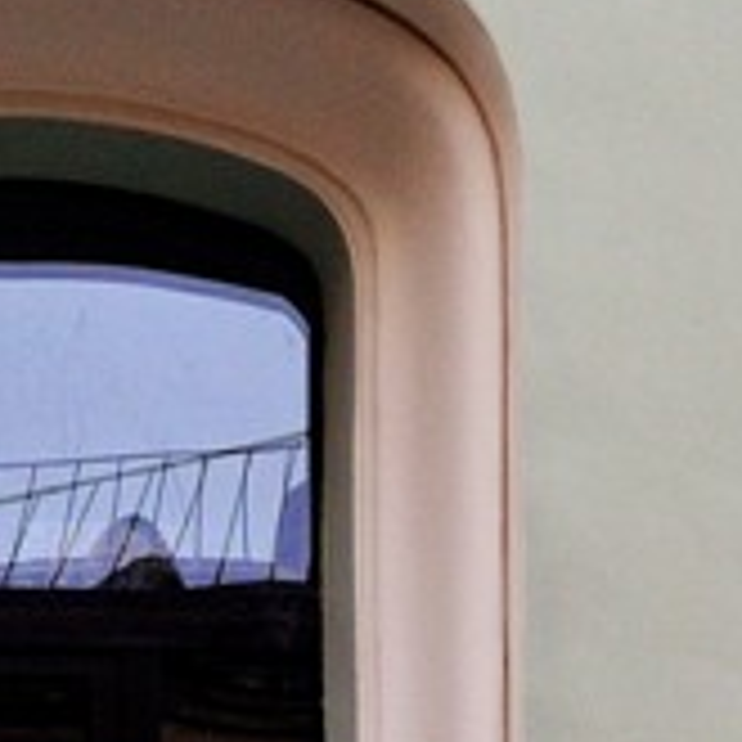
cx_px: -29
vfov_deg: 5.0
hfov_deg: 5.0
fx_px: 8415
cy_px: 18
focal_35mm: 347
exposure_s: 1/500
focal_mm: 50
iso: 500
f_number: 2.5
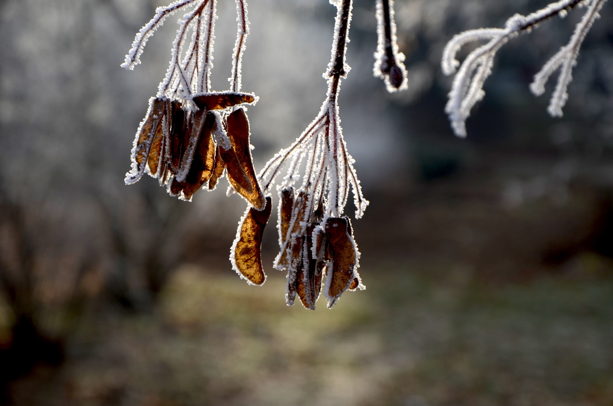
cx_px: 306
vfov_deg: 10.1
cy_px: 203
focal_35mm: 135
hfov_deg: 15.2
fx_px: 2294
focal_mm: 90
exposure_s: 1/250
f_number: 8
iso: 100
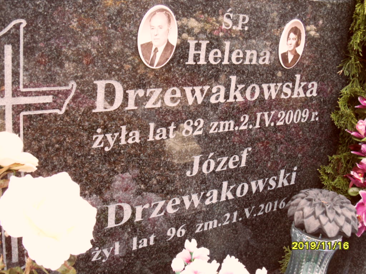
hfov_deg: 46.8
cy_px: 137
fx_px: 423
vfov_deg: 36.0
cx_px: 183
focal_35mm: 40
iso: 160
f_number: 3.6
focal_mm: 6.5
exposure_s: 1/45
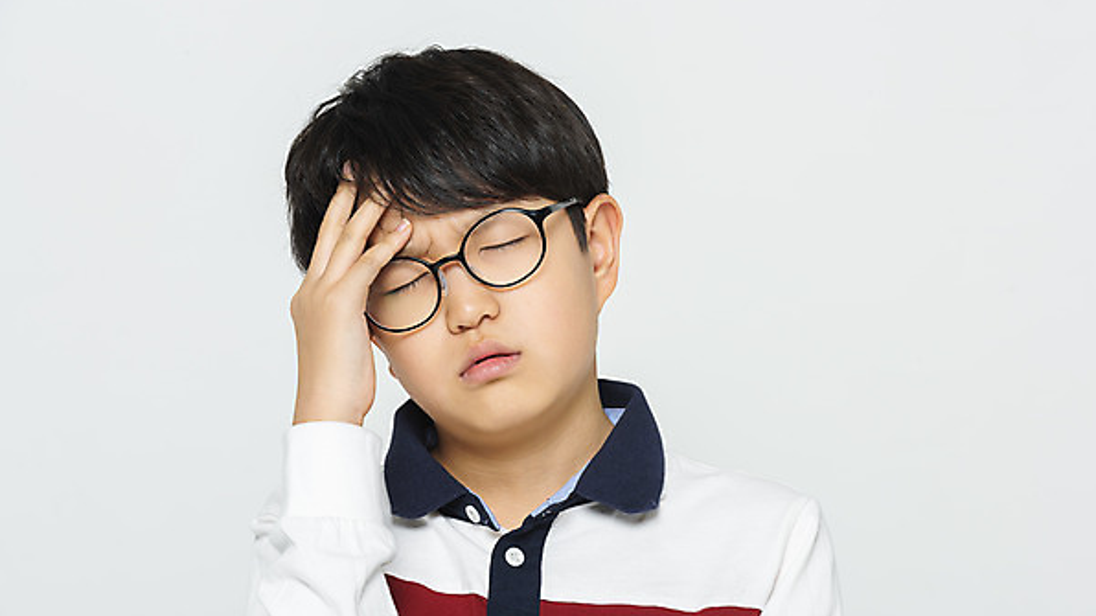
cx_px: 549
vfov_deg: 6.1
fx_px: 5811
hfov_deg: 10.8
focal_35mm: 200
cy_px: 340
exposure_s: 1/125
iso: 100
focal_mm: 190
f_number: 14
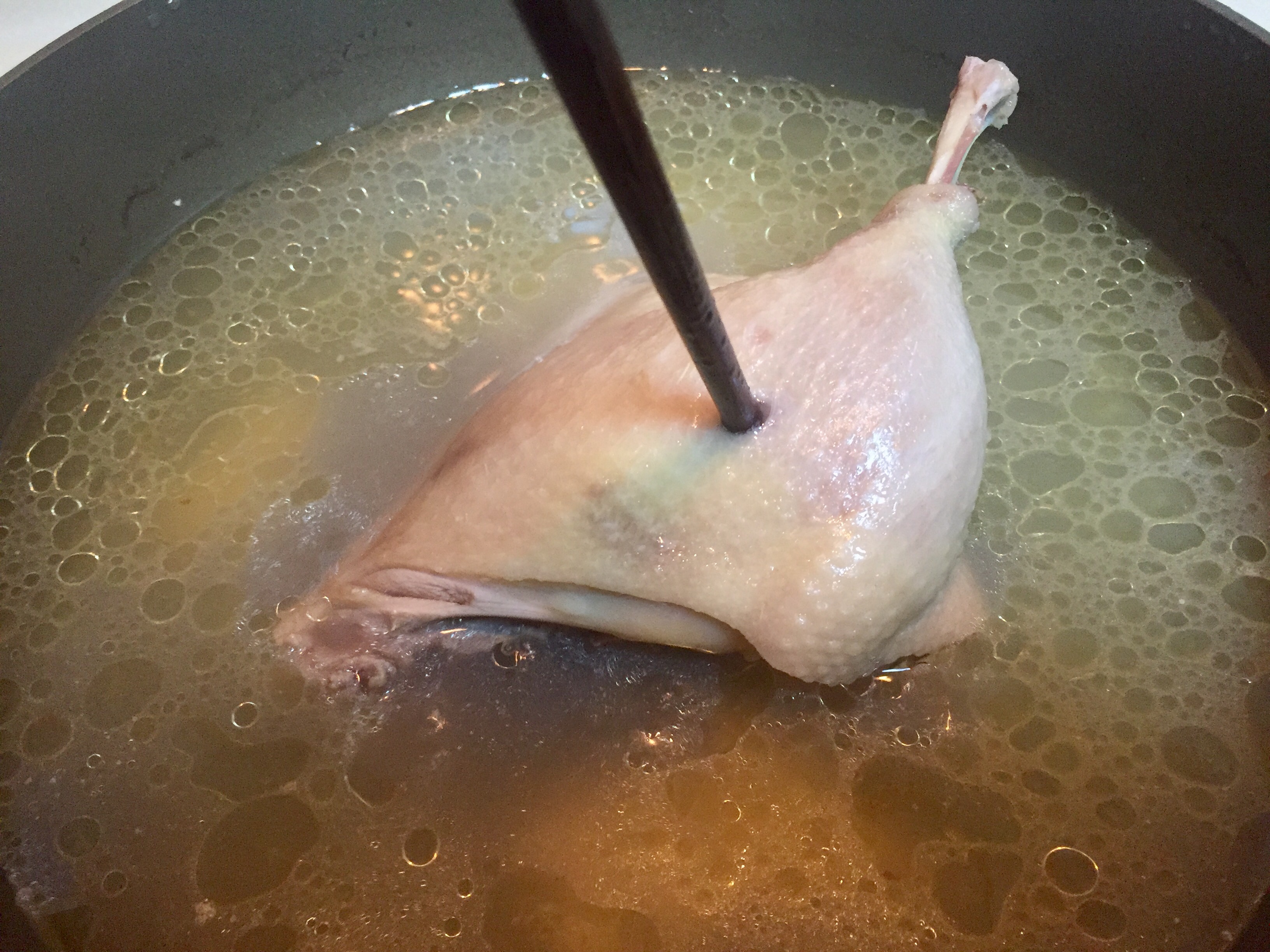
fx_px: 1064
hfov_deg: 61.7
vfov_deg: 48.2
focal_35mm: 29
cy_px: 476
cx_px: 635
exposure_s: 1/33
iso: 250
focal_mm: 4.15
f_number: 2.2
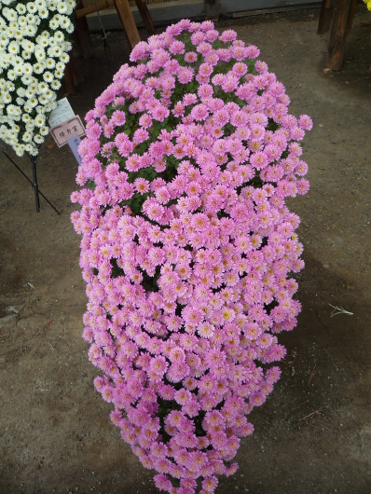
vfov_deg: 56.8
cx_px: 186
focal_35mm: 32
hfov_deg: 44.2
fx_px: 457
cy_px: 247
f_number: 2.9
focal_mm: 4.7
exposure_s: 1/250
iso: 100
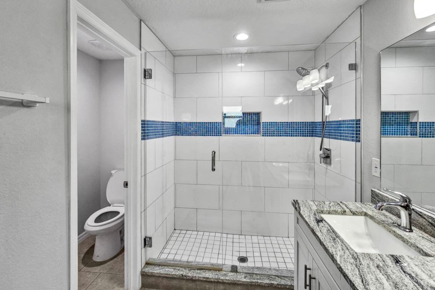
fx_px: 169
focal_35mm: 14
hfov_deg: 104.2
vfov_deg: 81.0
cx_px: 217
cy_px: 130
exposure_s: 1/60
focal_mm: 2.2
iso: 80
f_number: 2.2
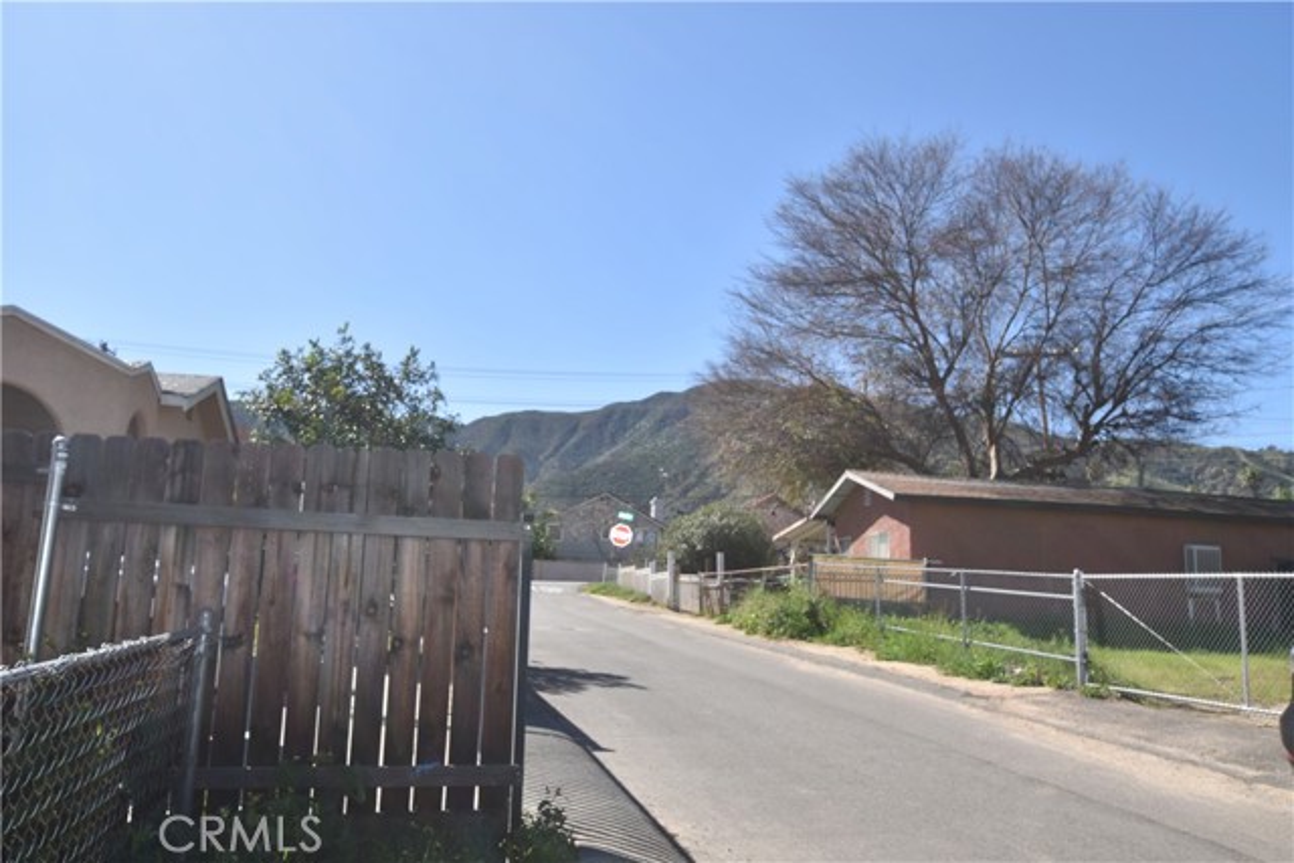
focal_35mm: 30
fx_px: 1079
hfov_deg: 61.9
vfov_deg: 43.6
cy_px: 432
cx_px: 647
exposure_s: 1/320
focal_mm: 20
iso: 200
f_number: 9
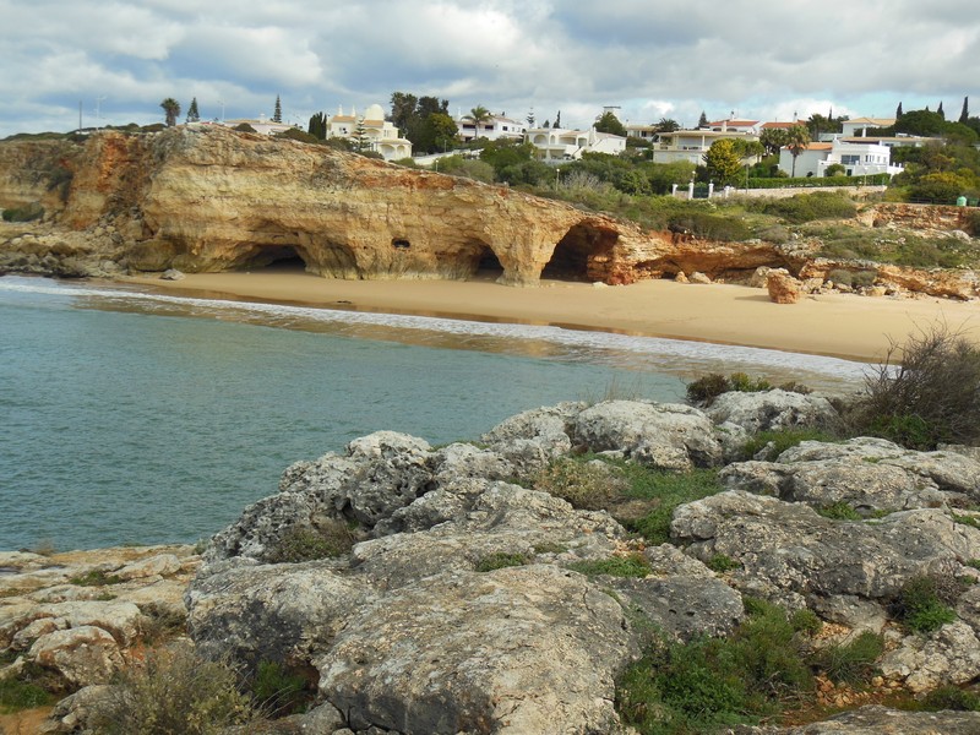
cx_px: 490
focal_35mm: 57
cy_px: 368
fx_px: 1614
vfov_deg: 25.7
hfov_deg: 33.8
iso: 125
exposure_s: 1/800
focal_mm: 10.2
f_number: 4.1
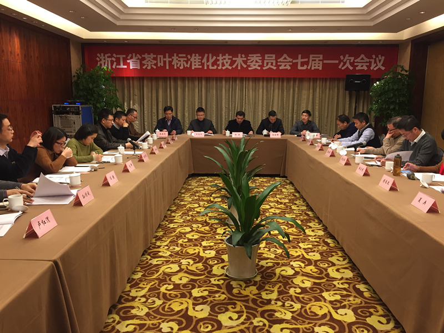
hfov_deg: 61.7
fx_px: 372
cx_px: 222
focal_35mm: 29
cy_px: 166
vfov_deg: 48.2
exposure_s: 1/33
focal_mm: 4.15
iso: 125
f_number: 2.2
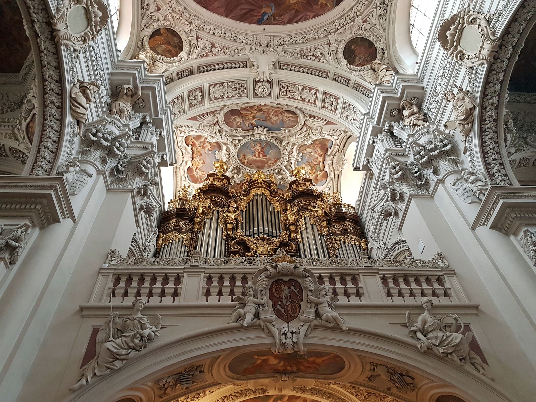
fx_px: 403
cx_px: 268
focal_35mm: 26
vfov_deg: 53.1
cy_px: 201
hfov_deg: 67.3
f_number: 1.7
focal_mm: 4.2
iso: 200
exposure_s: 1/16
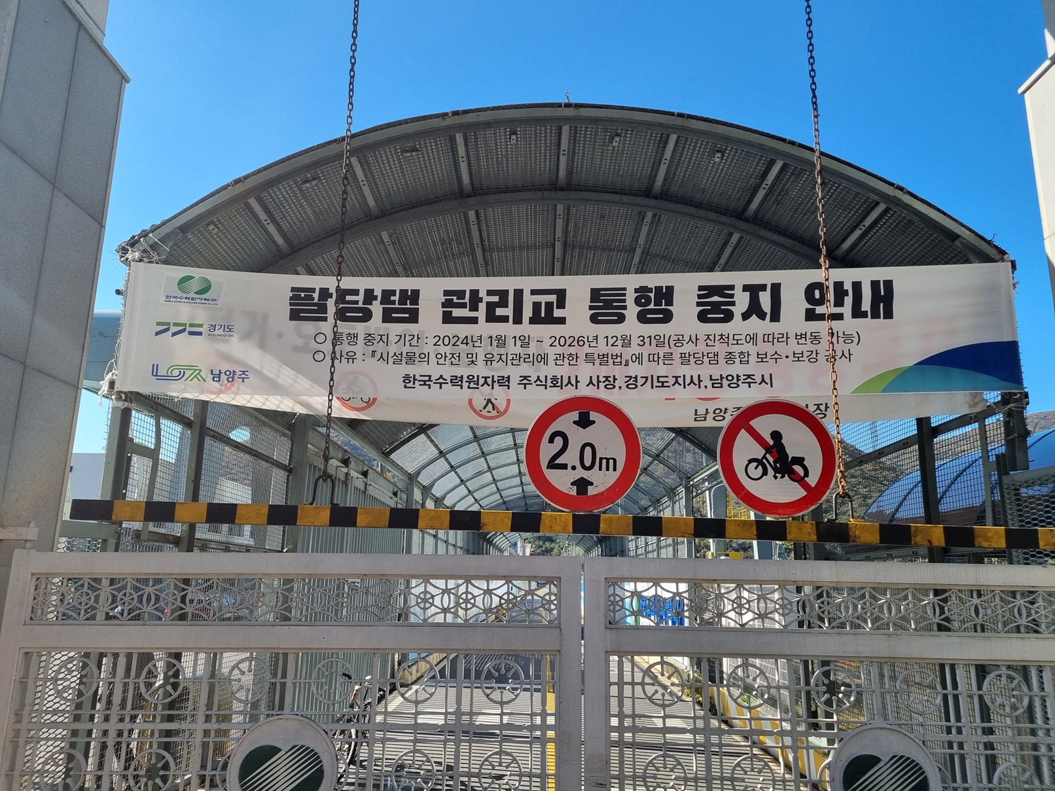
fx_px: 792
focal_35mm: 26
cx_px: 528
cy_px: 396
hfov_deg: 67.3
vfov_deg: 53.1
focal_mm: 5.4
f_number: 1.8
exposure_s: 1/1148
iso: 50
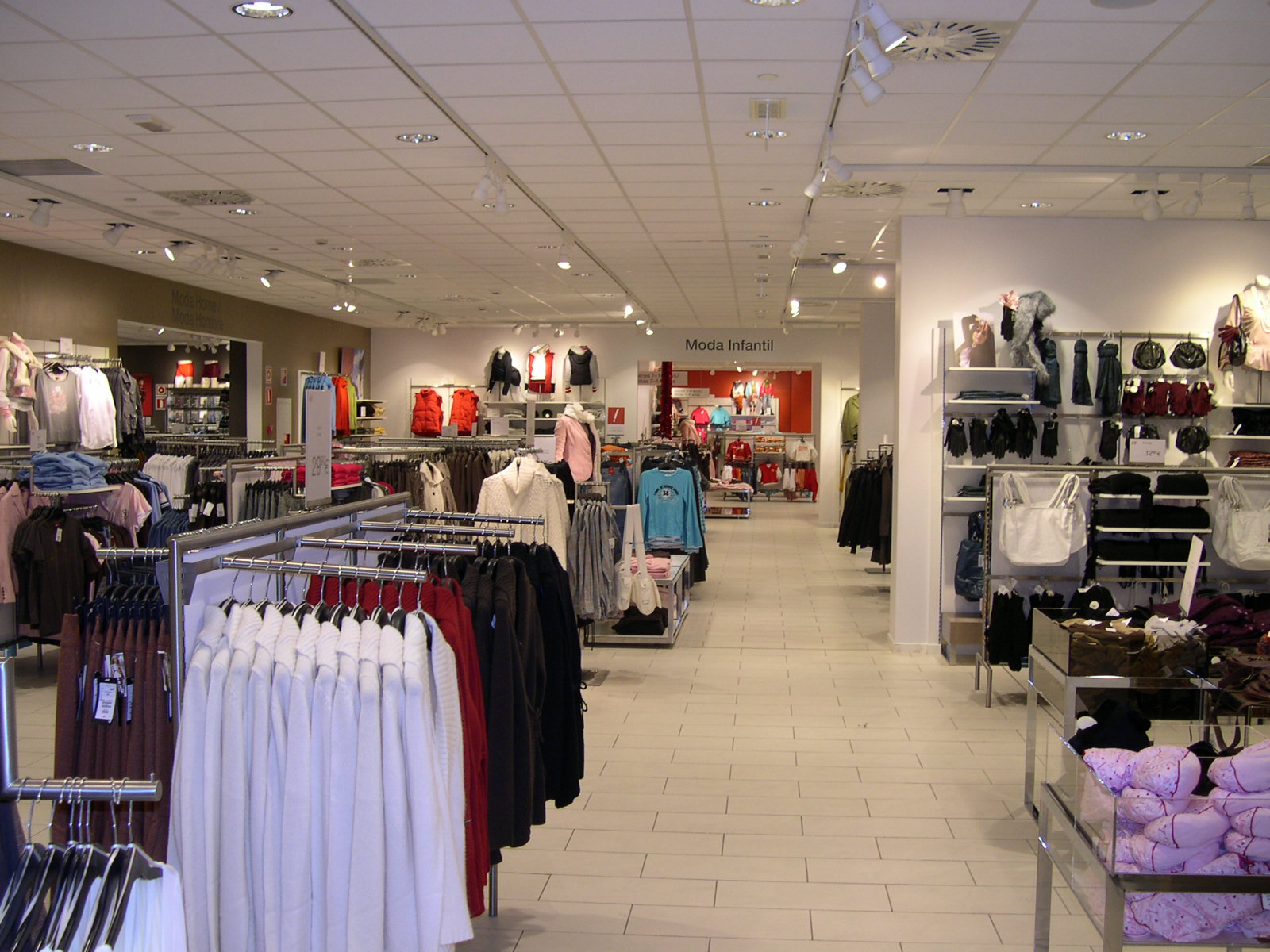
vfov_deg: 37.7
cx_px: 635
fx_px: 1394
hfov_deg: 49.0
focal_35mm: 38
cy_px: 476
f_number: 2.8
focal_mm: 8
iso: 100
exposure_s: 1/58.2
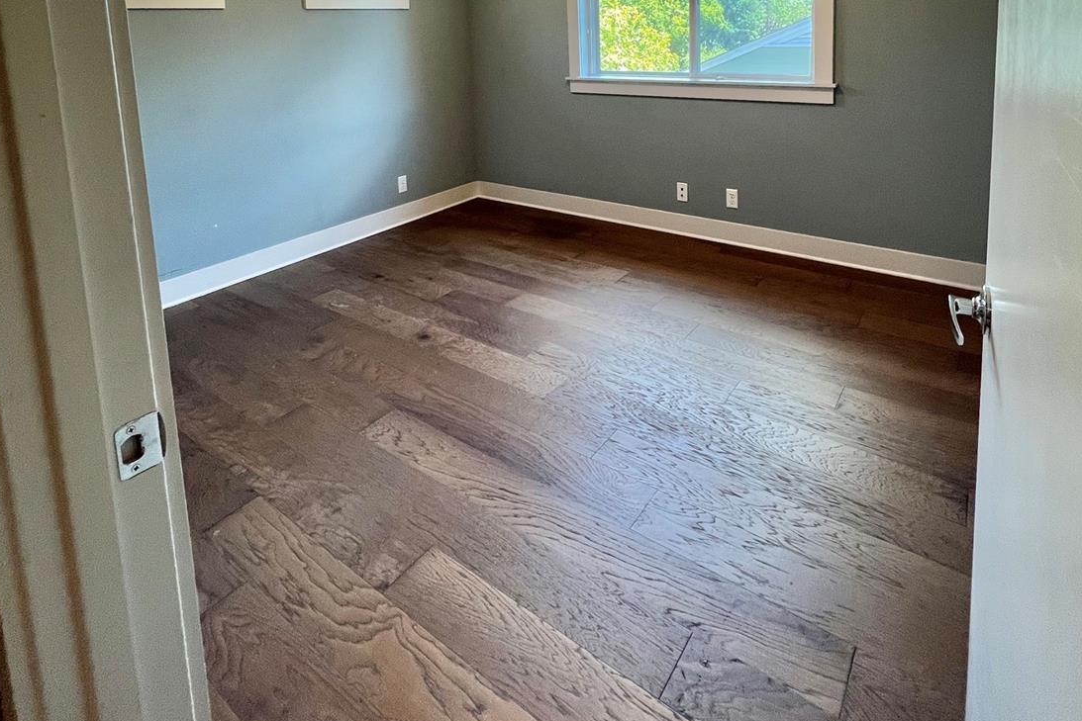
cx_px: 561
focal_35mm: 19
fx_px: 571
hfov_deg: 86.9
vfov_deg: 57.5
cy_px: 103
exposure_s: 1/120
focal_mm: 1.57
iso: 100
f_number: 1.8
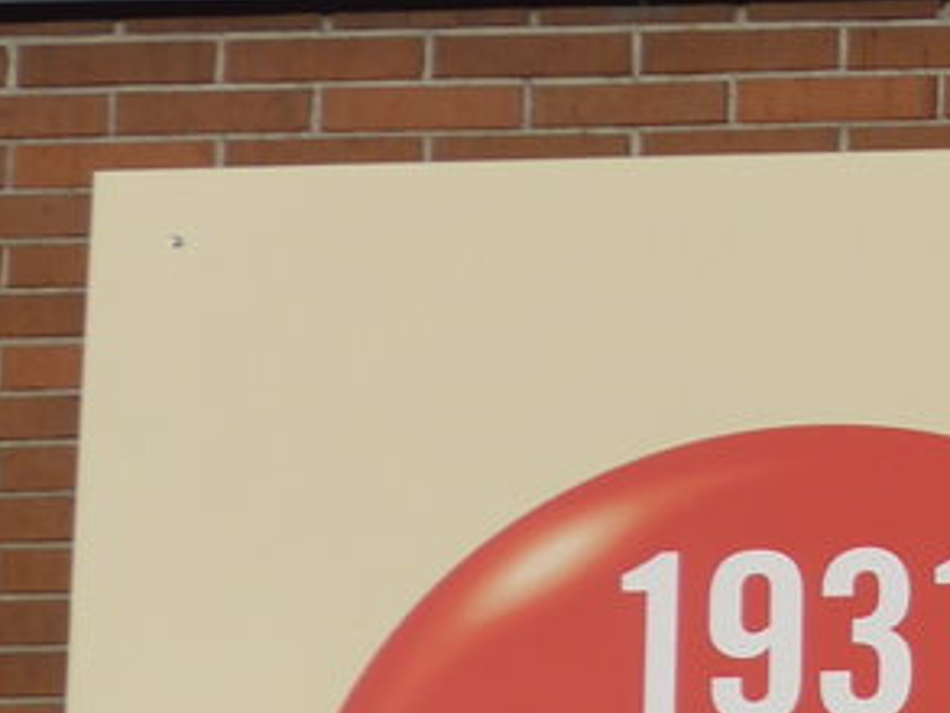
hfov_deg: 5.9
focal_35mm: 328
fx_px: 9005
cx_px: 1858
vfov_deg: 4.5
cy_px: 959
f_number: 4.4
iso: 80
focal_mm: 16
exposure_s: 1/1000
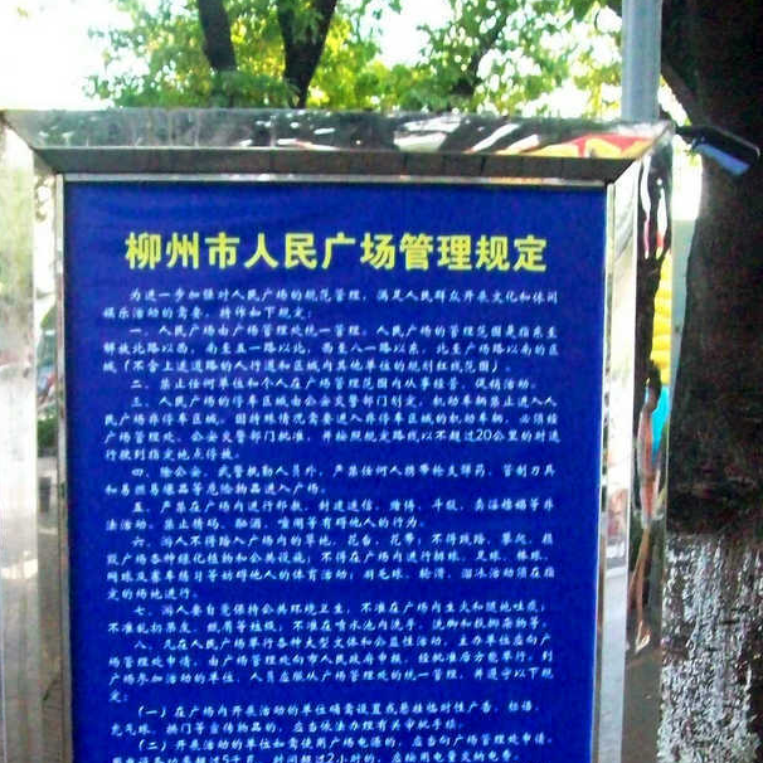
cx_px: 312
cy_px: 660
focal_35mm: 63
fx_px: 1571
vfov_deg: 26.5
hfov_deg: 27.2
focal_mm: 6
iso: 723
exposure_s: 1/128
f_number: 2.7
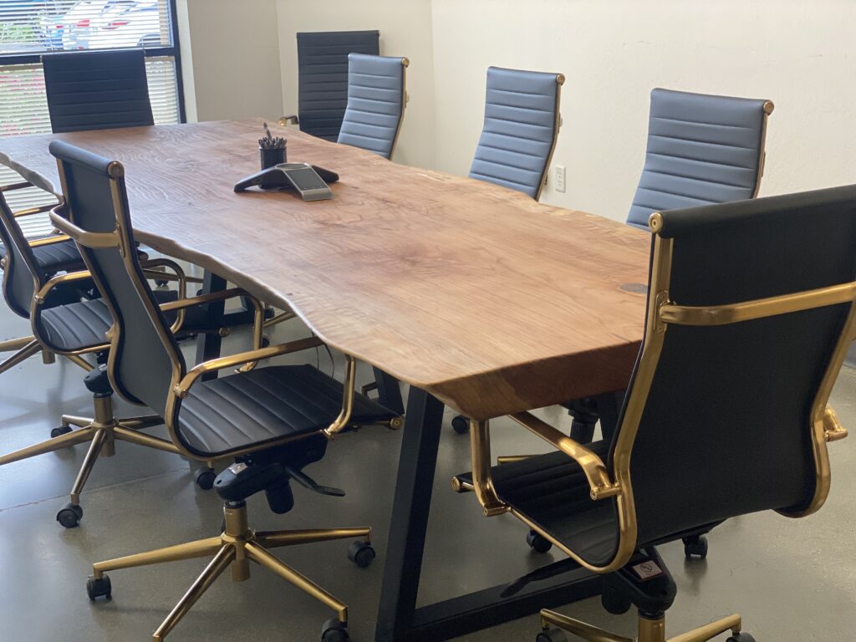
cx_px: 428
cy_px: 321
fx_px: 1286
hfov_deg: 36.8
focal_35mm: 52
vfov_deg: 28.0
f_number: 2
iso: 250
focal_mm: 6
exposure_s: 1/120
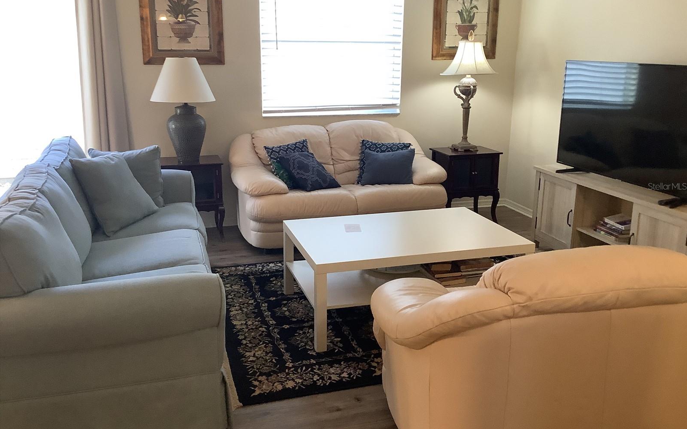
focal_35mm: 33
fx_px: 618
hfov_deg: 58.1
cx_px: 344
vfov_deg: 38.3
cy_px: 186
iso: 125
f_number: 2.4
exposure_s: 1/60
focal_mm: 3.3
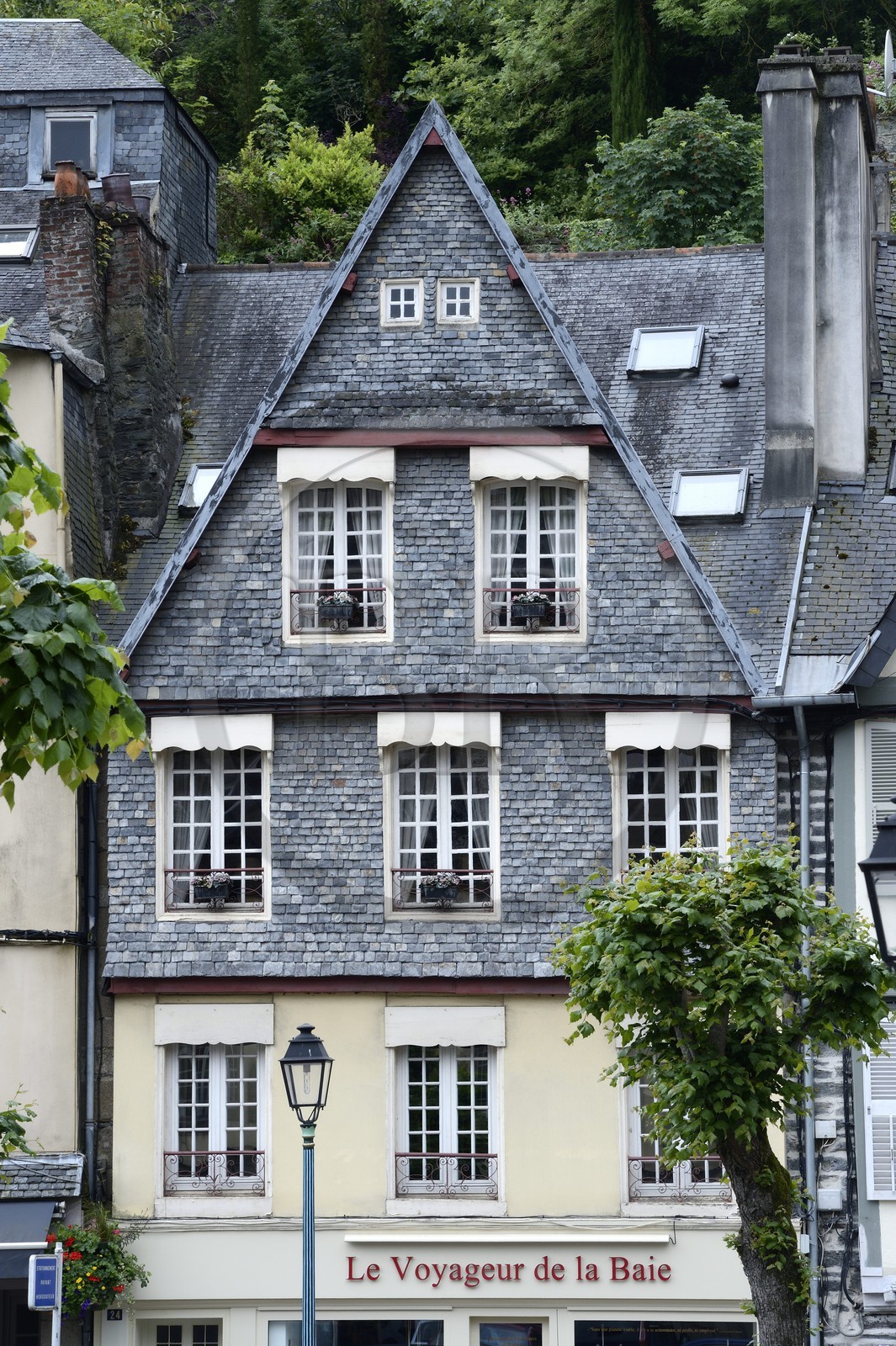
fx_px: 5045
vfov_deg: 15.2
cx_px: 448
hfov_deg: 10.1
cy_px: 673
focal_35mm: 135
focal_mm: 135
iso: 400
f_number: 11
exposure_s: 1/200
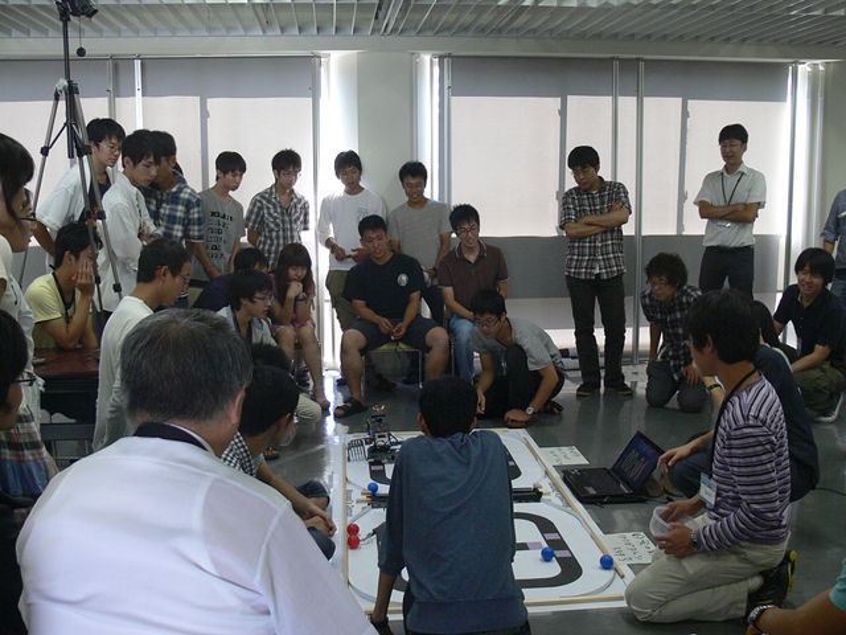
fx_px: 855
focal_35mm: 35
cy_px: 318
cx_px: 423
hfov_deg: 52.6
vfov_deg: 40.7
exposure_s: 1/40
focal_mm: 7.4
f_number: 3.2
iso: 200
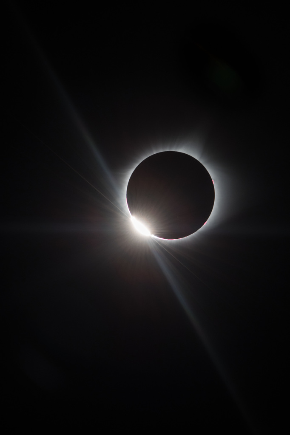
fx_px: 7254
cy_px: 218
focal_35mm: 600
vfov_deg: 3.4
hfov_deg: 2.3
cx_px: 145
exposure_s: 1/500
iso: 400
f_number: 8
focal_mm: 600
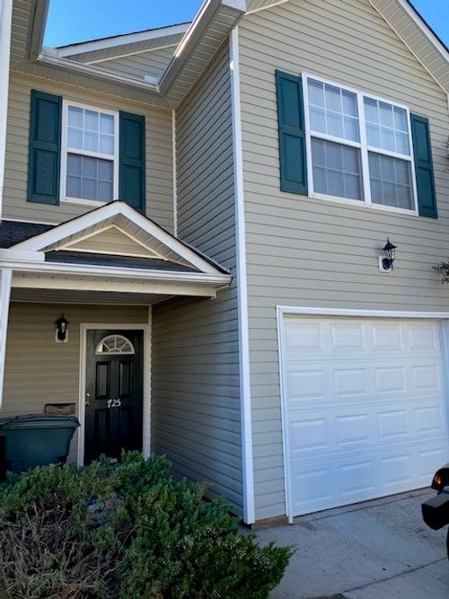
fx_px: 450
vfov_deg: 67.3
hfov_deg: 53.0
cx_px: 224
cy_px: 300
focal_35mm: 26
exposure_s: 1/693
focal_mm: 4.25
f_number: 1.8
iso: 32
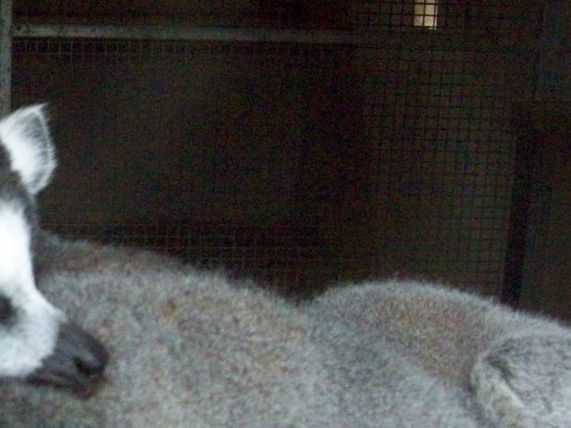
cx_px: -77
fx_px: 1369
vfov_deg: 17.7
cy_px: 273
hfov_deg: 22.1
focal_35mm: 83
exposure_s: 1/128
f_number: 2.7
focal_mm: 6
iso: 447
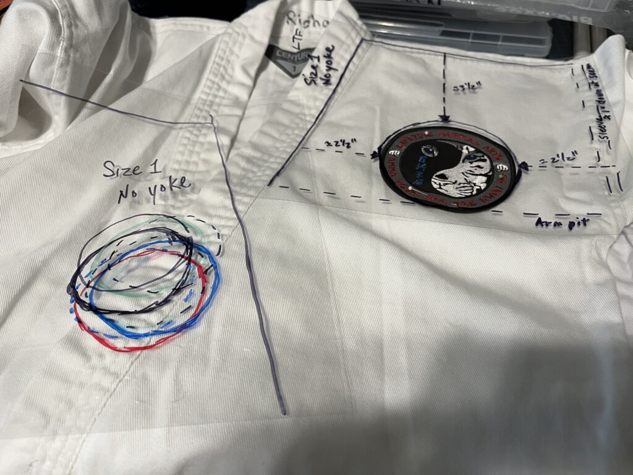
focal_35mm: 26
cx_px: 316
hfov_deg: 67.3
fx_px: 475
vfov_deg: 53.1
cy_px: 238
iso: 125
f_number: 1.6
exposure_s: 1/60
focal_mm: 5.1
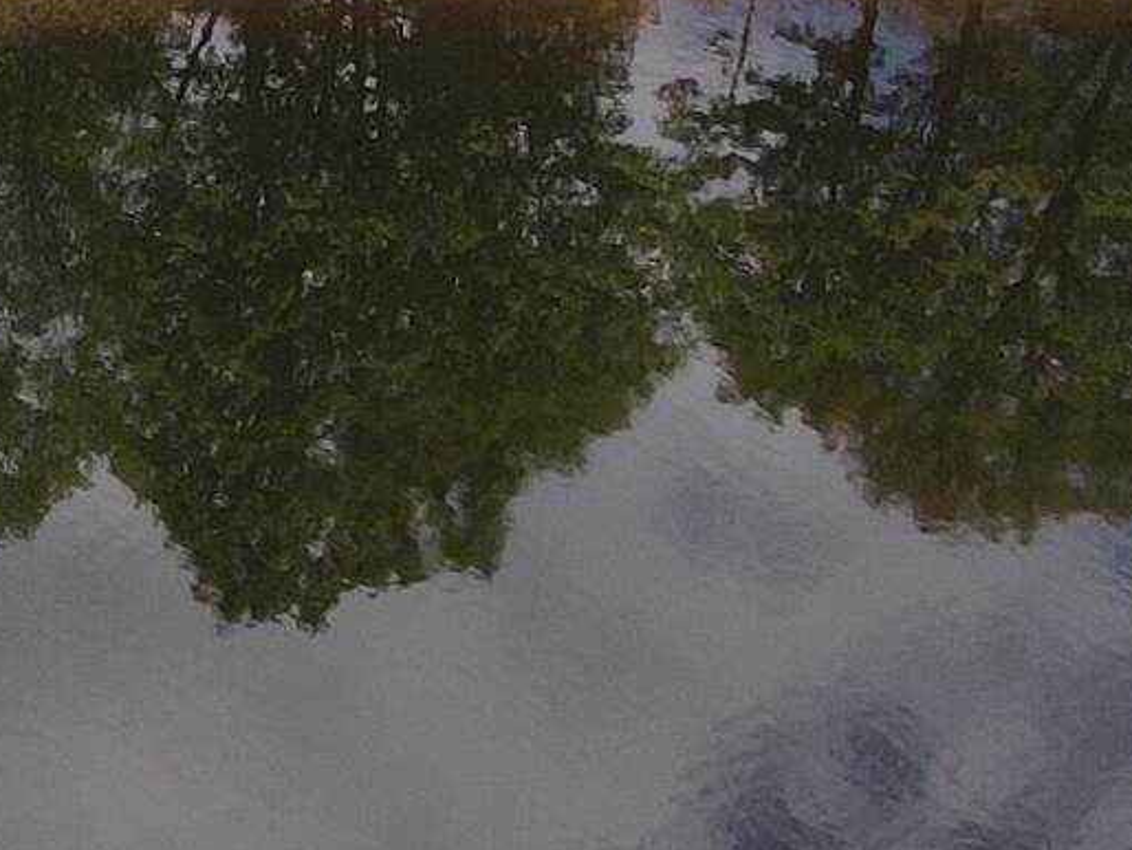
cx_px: -852
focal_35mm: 140
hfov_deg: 12.9
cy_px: -117
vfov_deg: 10.5
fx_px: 4580
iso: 100
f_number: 2.8
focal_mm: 4.5
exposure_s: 1/350
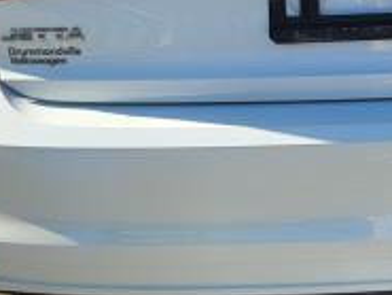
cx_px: 417
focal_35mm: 90
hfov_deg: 20.8
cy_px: -74
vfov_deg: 15.7
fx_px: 1020
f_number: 1.8
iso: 40
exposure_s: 1/2077
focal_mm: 5.4
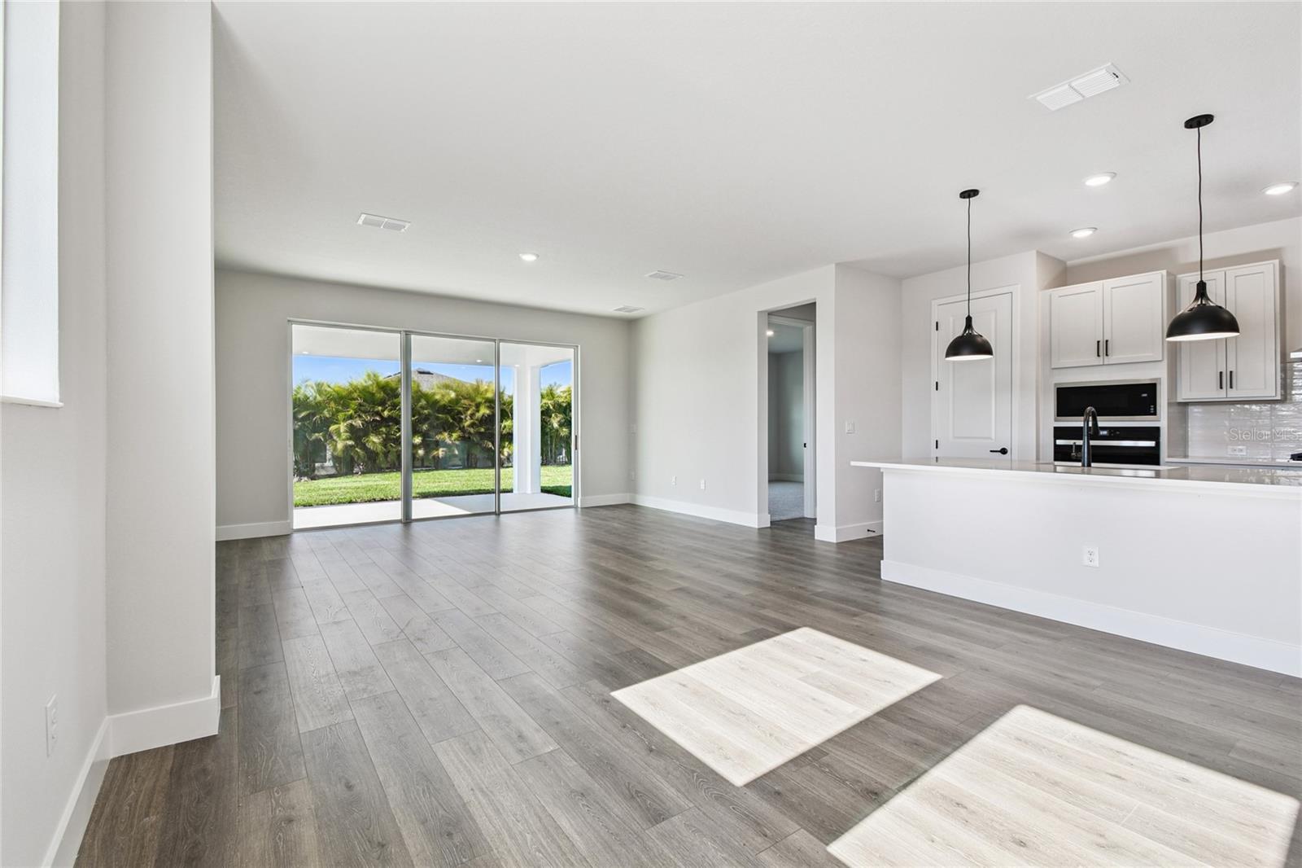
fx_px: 542
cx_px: 651
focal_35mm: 15
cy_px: 434
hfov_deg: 100.4
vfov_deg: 77.3
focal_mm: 10
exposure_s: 1/50
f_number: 7.1
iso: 100
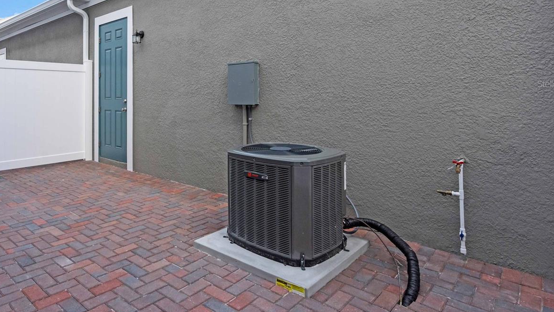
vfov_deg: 47.9
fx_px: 338
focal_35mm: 23
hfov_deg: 76.9
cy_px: 84
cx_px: 200
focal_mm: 16
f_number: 9
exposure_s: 1/400
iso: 1600
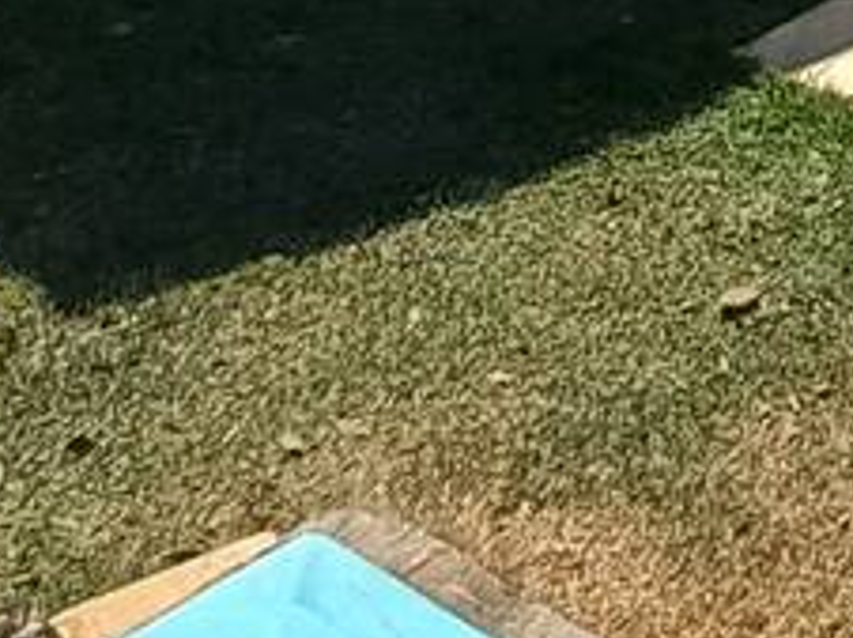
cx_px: 1151
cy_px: -596
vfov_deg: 14.9
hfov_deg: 21.1
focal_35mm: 83
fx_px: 2043
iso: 40
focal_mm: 1.42
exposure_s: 1/1513
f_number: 2.2
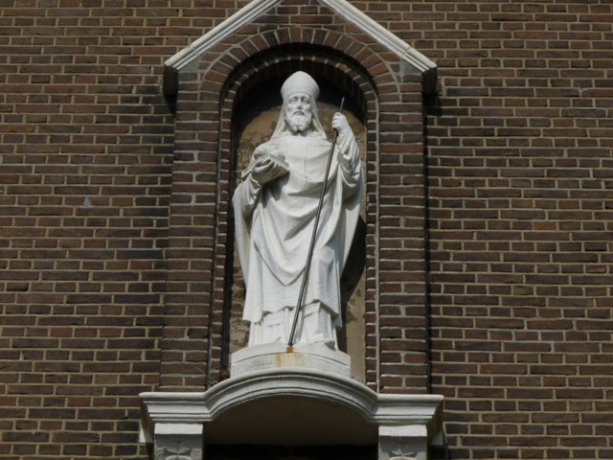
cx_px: 306
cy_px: 230
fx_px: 2674
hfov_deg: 13.1
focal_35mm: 151
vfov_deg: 9.8
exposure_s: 1/800
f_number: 5.8
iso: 100
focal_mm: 26.9
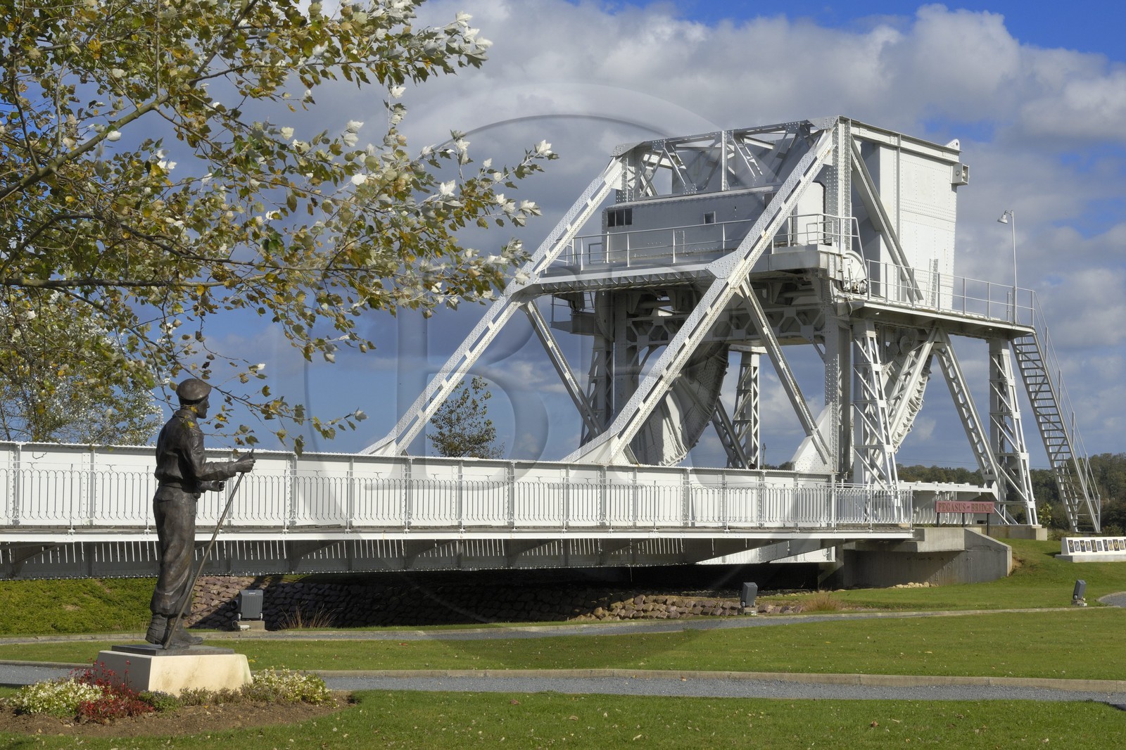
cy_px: 375
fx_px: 1970
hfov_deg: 31.9
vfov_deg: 21.6
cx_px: 563
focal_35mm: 63
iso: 100
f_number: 13
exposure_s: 1/160
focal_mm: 42
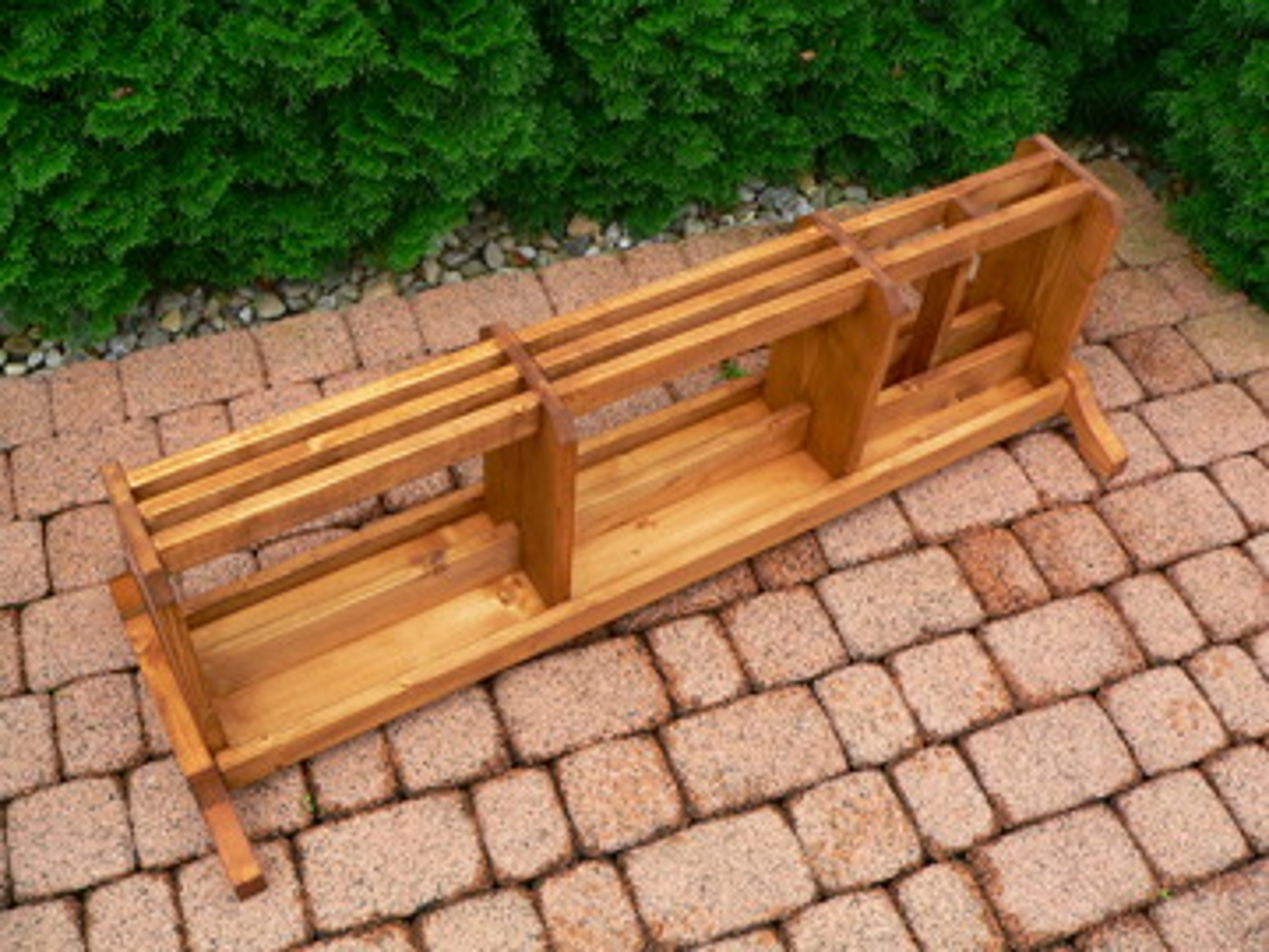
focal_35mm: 36
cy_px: 476
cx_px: 634
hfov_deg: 51.4
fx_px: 1320
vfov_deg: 39.7
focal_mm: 6
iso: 80
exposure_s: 1/125
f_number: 3.3
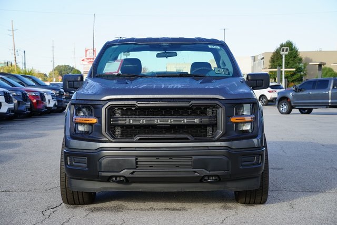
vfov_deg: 19.5
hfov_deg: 28.8
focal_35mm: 70
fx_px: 655
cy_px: 112
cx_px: 168
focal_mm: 70
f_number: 8
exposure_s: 1/100
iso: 100
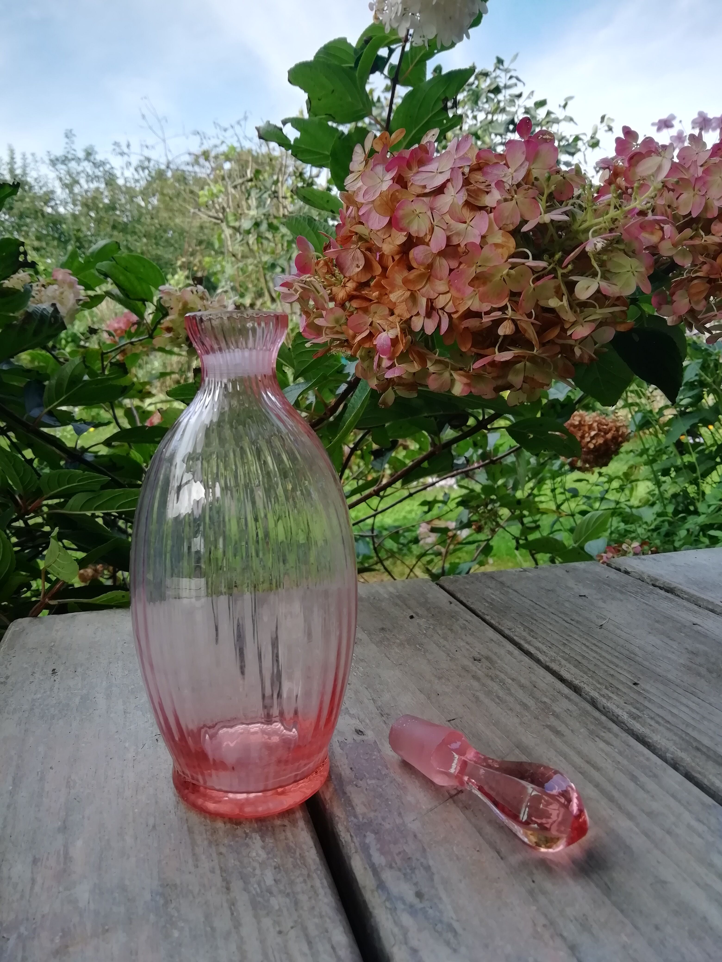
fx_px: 723
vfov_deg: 67.3
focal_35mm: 26
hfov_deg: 53.1
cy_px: 481
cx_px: 361
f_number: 2.2
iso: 50
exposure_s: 1/211
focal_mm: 3.21
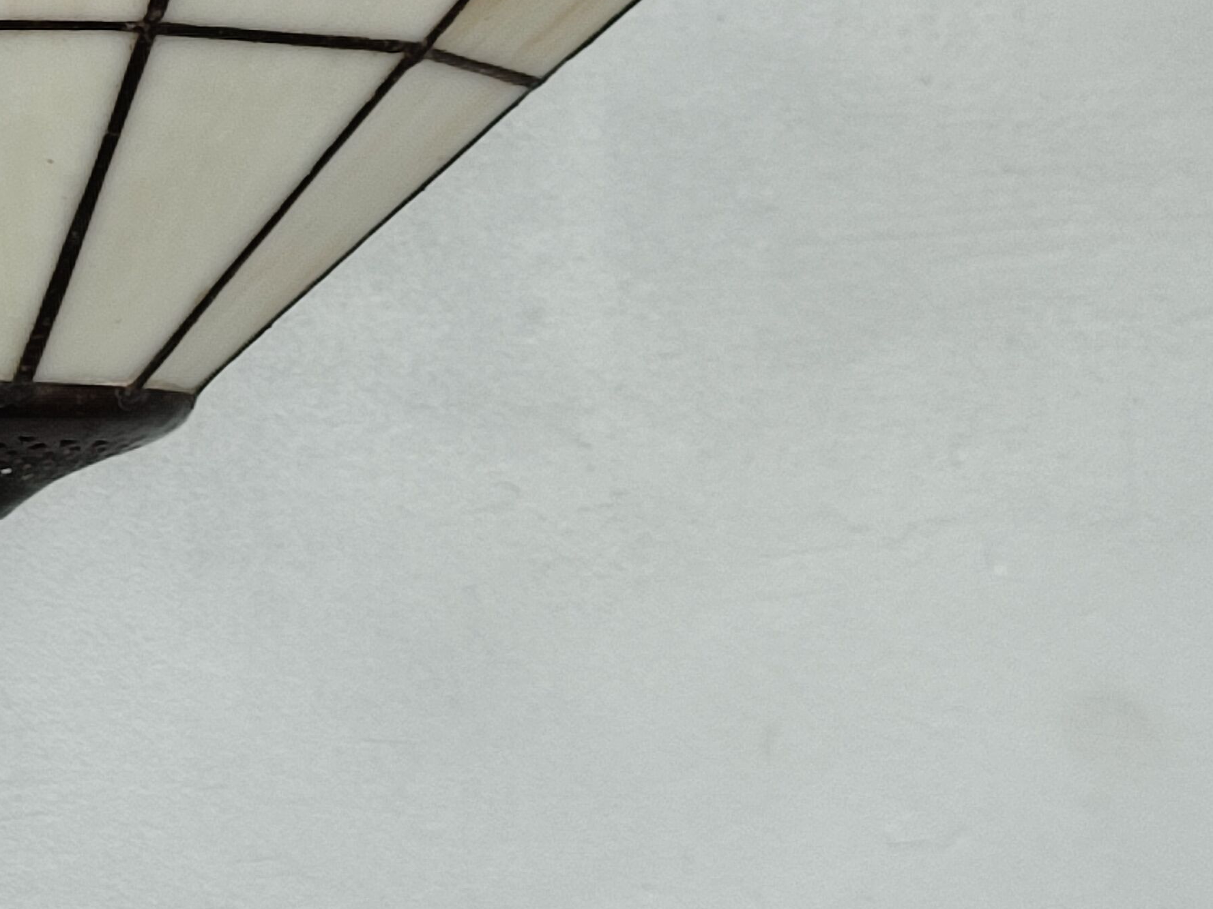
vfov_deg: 25.6
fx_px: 1892
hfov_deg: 31.8
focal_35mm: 54
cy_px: -8
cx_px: -89
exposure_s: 1/33
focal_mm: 5.89
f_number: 1.89
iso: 336
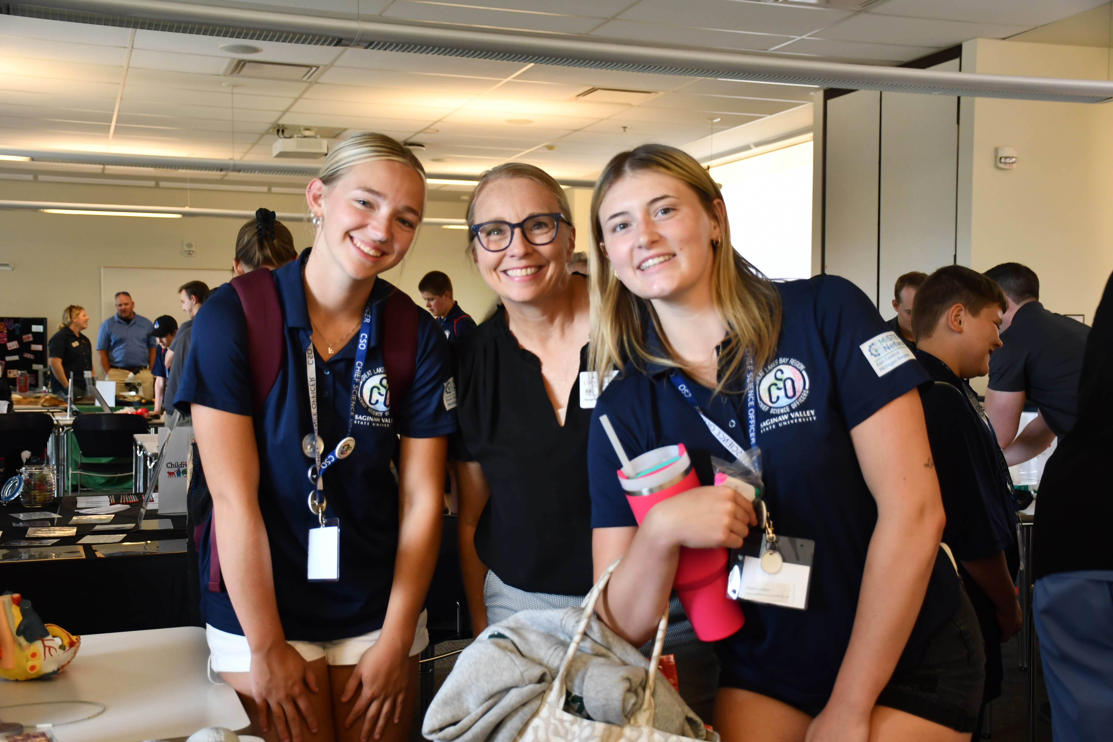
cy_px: 371
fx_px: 1237
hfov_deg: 48.5
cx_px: 556
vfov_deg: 33.4
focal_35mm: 40
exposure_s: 1/60
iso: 560
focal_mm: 27
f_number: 4
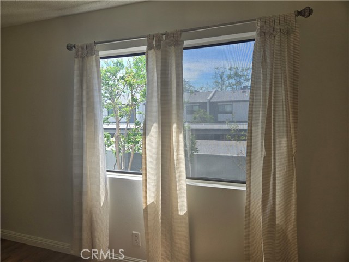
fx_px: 232
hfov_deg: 73.9
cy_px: 131
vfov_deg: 58.9
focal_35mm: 23
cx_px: 174
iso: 25
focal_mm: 5.4
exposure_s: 1/488
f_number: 1.8
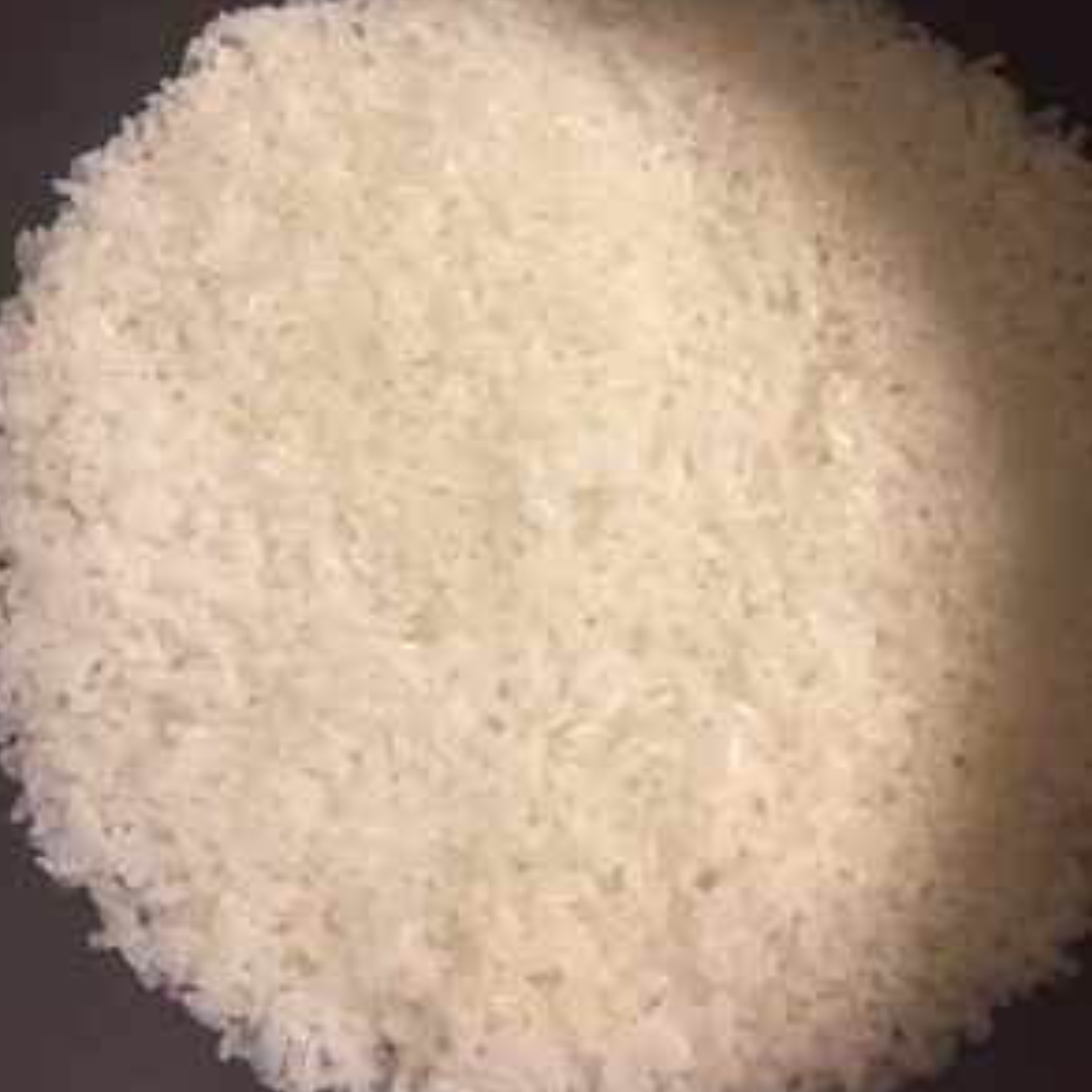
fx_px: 1249
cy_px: 440
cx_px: 540
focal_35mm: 35
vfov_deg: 47.0
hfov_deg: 47.2
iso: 50
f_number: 2.2
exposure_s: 1/15
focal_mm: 4.15
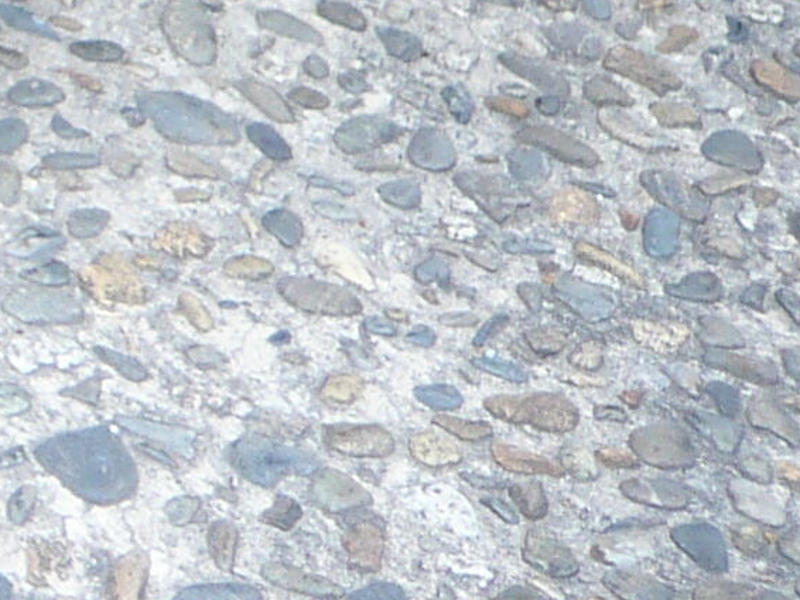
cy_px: -563
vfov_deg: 9.2
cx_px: -1249
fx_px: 3511
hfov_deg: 10.7
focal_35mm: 152
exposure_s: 1/400
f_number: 2.8
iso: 100
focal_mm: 4.6
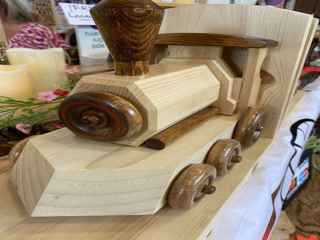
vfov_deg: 53.1
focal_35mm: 26
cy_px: 120
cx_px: 160
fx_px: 240
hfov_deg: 67.3
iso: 64
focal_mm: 4.25
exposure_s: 1/50
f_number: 1.8
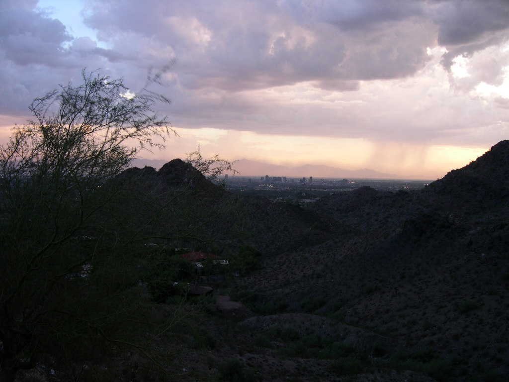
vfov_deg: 37.7
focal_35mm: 38
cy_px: 191
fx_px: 559
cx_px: 254
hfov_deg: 49.0
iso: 100
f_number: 2.8
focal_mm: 8
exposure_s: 1/50.6
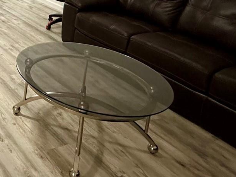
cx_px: -44
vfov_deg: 28.0
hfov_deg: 33.3
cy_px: -21
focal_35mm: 47
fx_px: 321
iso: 800
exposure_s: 1/60
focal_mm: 2.22
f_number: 2.2
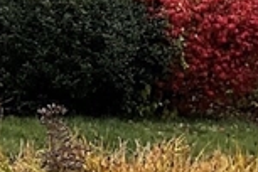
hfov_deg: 9.8
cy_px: -89
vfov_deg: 6.7
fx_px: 1448
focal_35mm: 202
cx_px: -160
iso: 16
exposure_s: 1/409
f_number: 1.8
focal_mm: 3
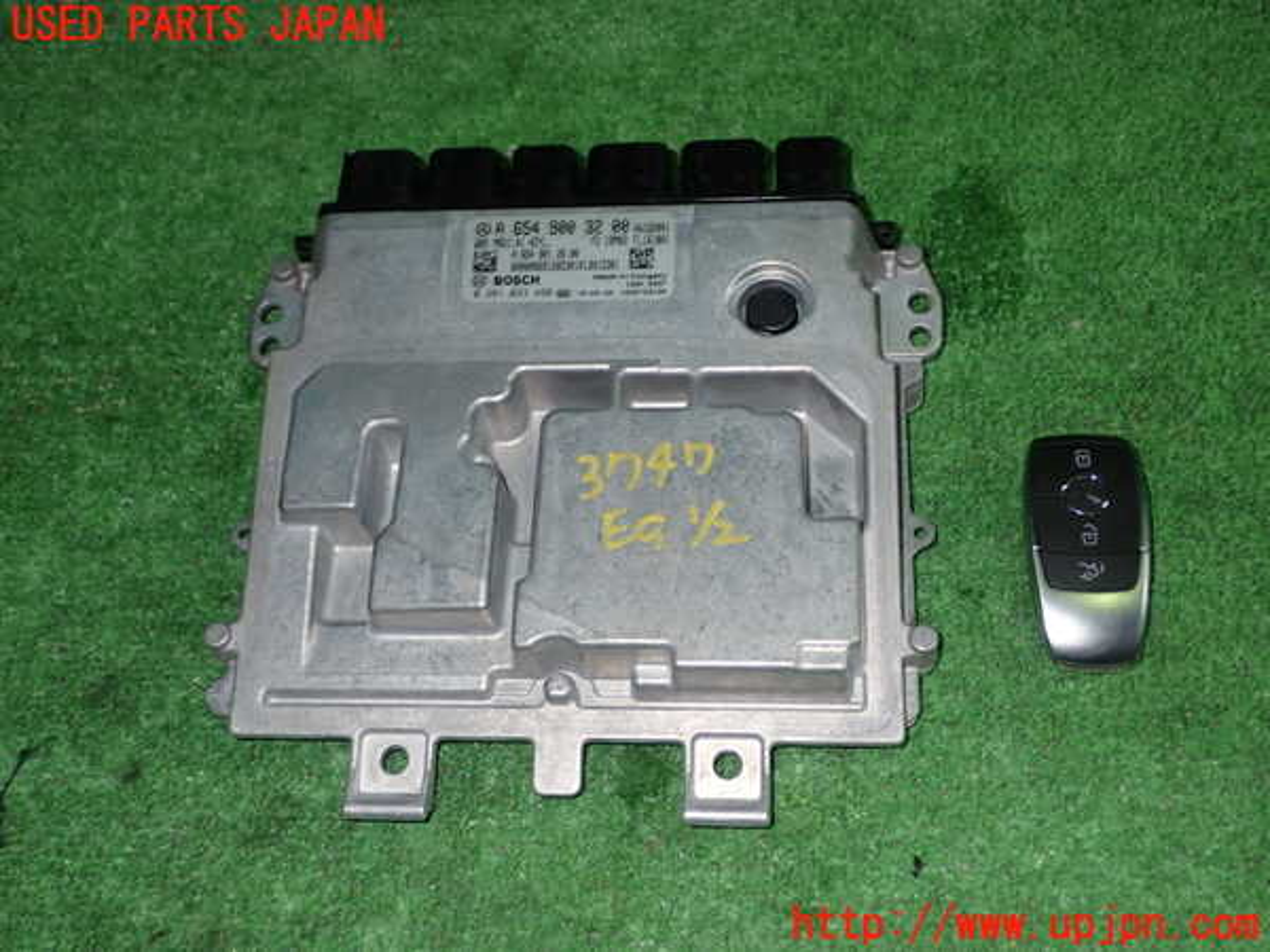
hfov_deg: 45.8
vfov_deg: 35.1
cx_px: 635
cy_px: 476
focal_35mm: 41
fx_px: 1504
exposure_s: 1/40
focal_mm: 7.31
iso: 250
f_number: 8
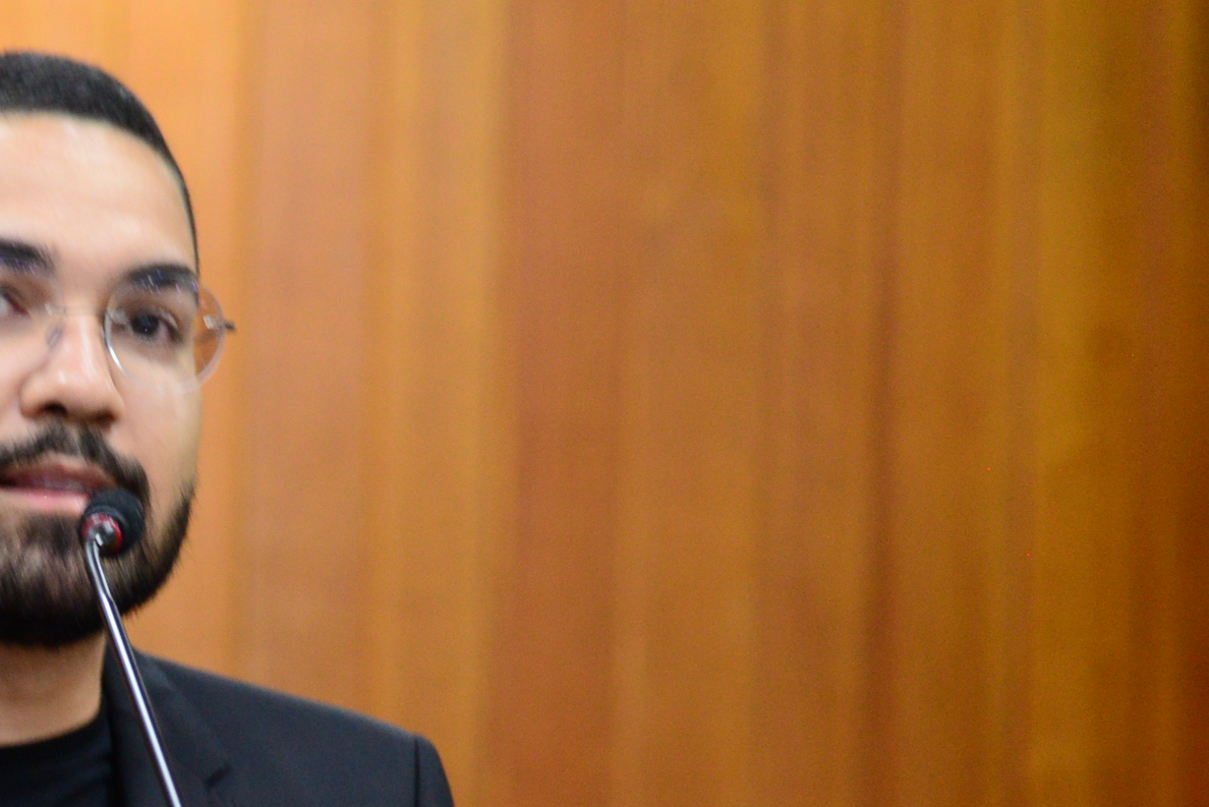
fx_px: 9205
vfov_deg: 5.0
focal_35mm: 274
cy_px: 749
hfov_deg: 7.5
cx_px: 130
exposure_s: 1/60
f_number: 4
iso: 2500
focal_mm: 112
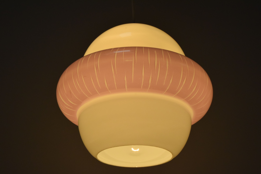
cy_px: 87
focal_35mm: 63
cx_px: 130
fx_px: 457
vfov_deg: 21.6
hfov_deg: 31.9
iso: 1600
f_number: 20
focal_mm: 42
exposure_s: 1/100
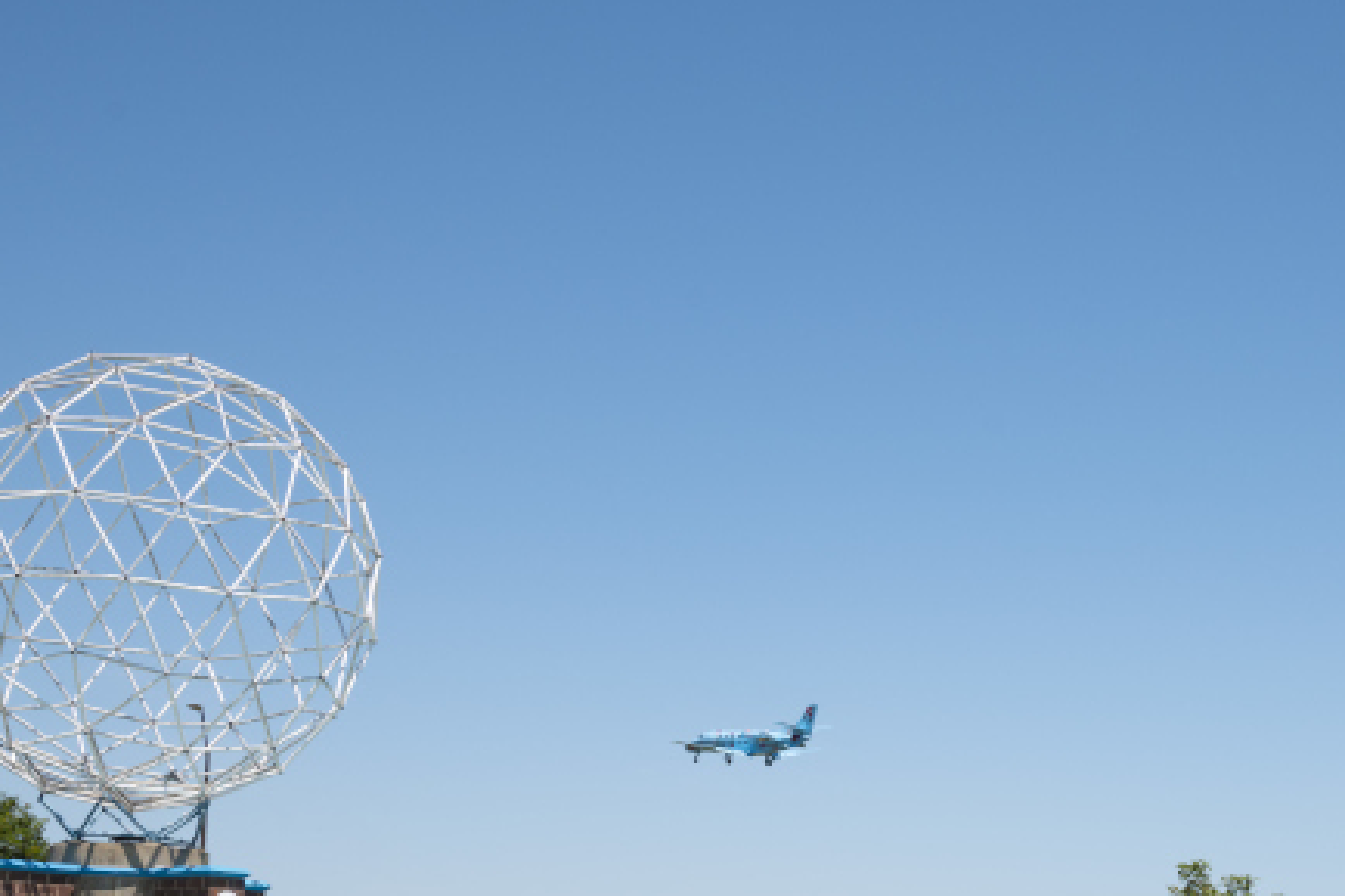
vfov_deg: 19.3
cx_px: 1041
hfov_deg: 28.3
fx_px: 2614
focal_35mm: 70
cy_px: 684
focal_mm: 38
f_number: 8
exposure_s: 1/500
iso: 125
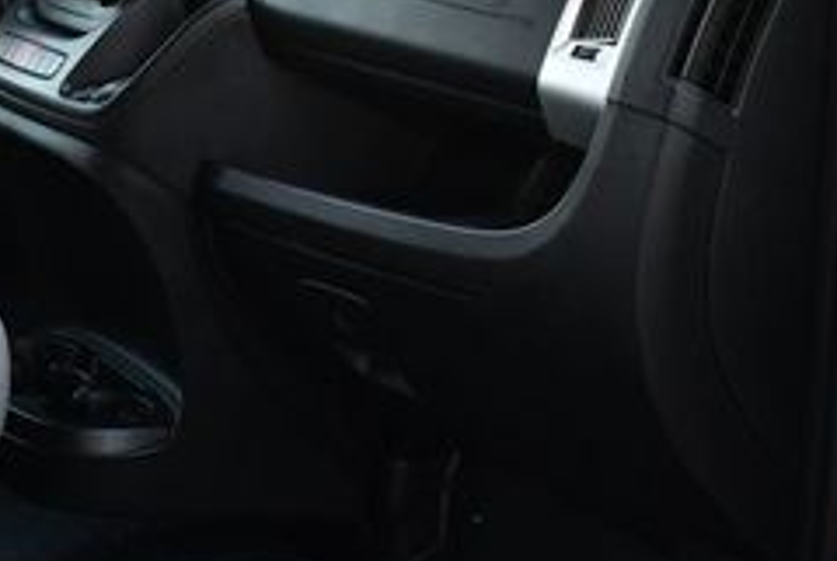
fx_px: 2236
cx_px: -10
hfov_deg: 20.5
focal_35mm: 96
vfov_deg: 14.3
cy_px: 348
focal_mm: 18
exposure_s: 1/250
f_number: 4
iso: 400
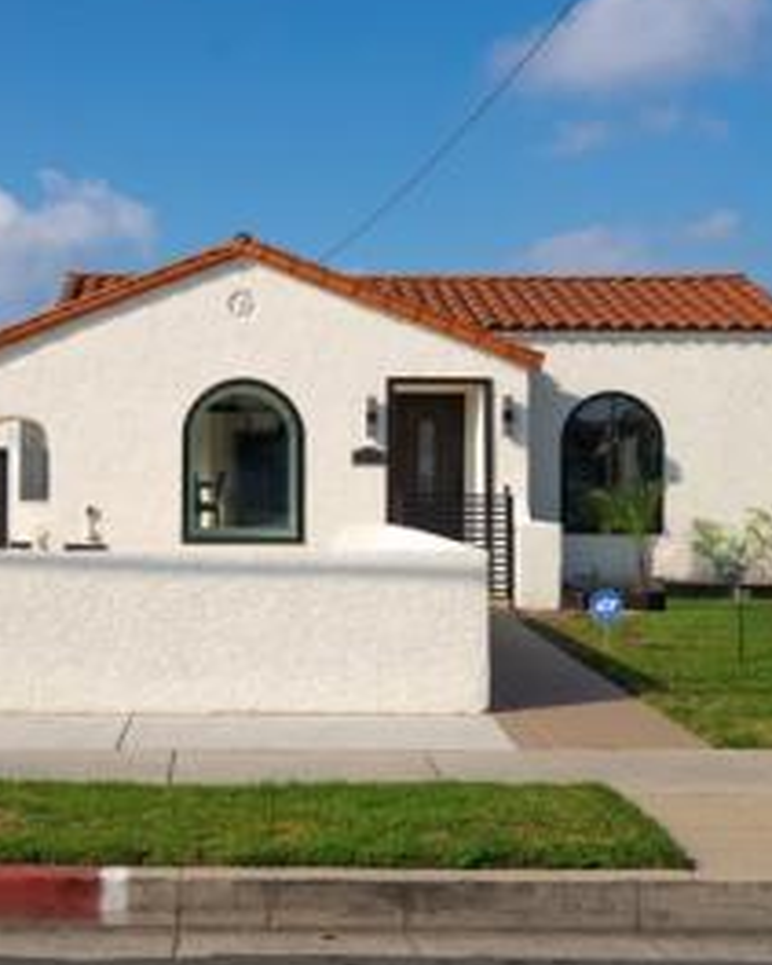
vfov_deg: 33.6
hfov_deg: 26.8
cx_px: 203
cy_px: 493
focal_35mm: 56
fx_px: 1600
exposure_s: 1/1000
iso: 100
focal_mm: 35
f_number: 5
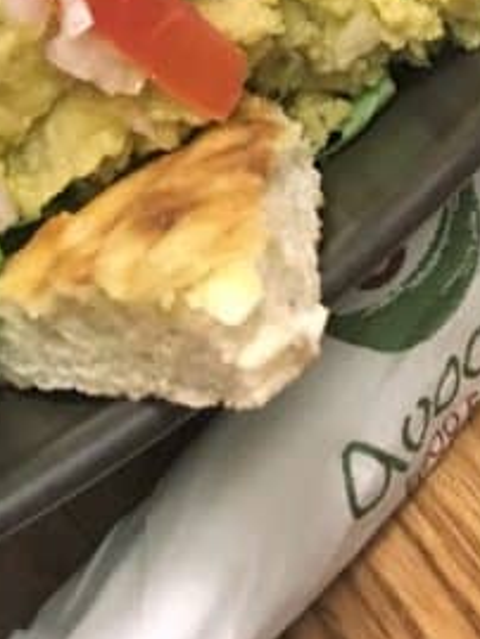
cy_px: -555
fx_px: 2125
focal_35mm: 115
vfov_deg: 14.7
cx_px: 133
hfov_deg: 12.9
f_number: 2.2
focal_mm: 4.15
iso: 200
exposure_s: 1/20
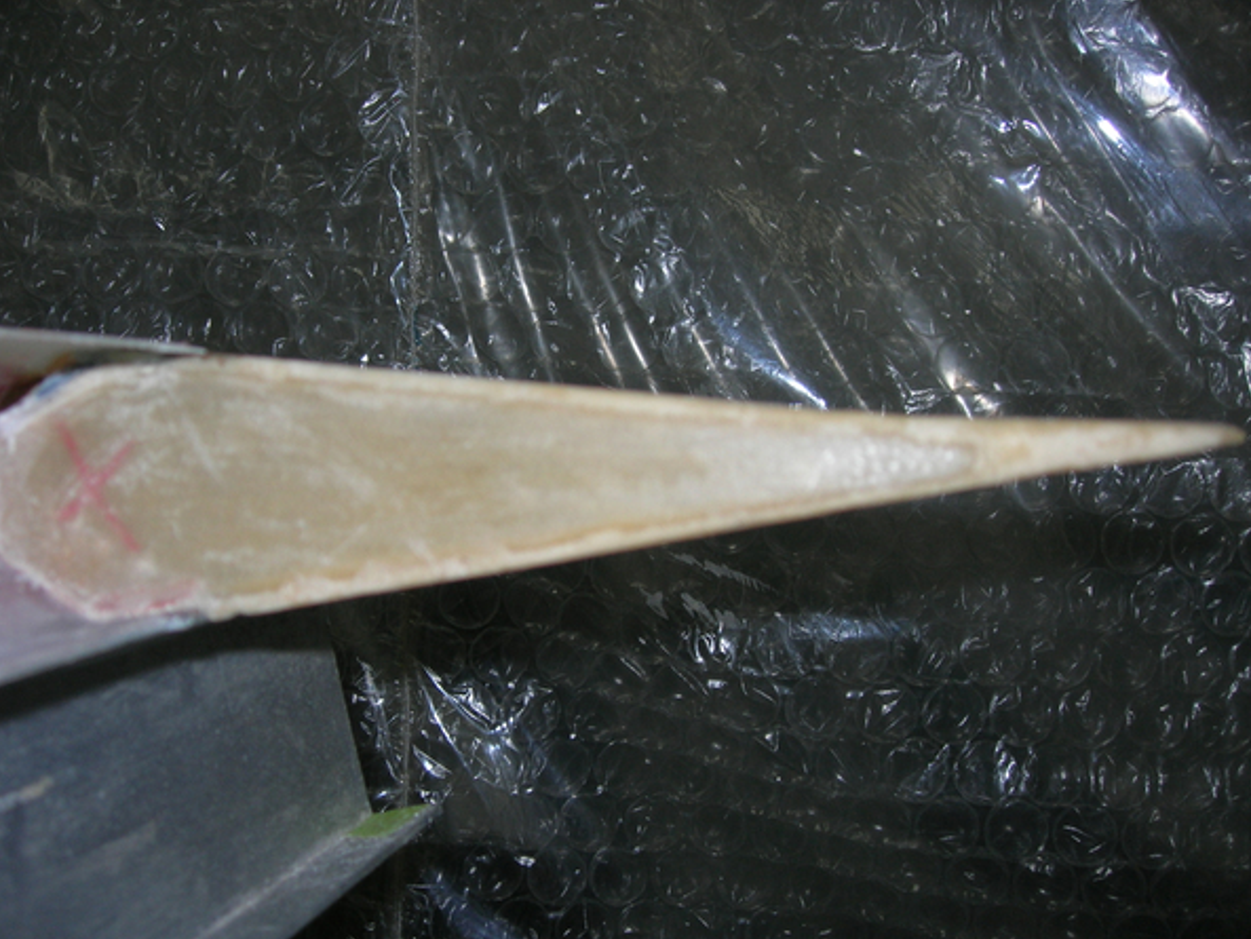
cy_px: 502
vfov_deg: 35.1
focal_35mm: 41
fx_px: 1482
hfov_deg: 45.8
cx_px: 597
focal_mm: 7.8
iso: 64
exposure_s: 1/60.1
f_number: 2.8
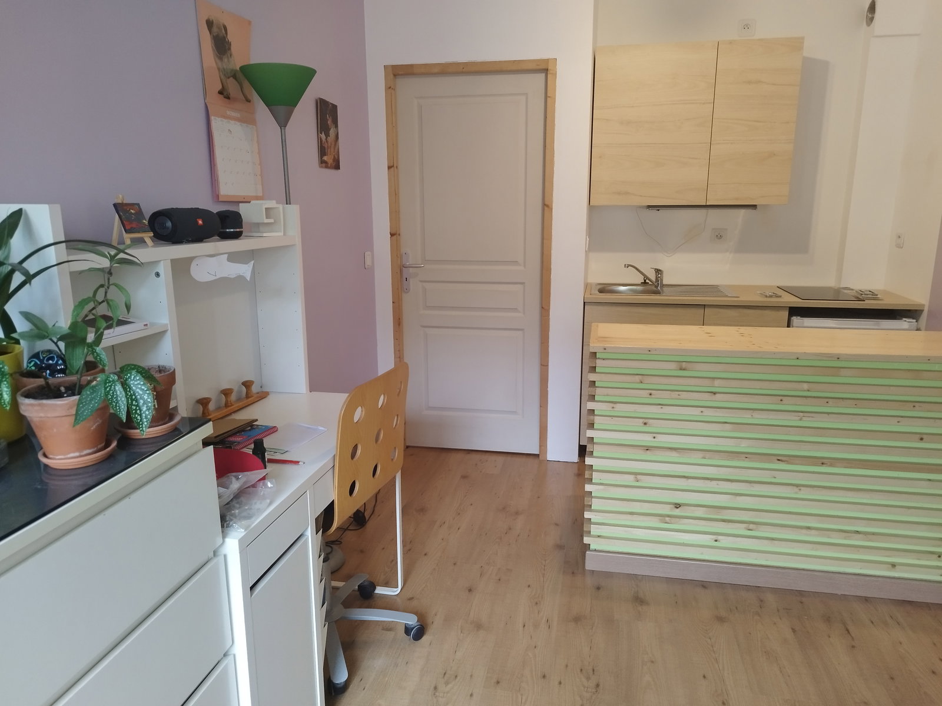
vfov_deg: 56.8
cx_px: 471
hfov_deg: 71.6
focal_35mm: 24
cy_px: 353
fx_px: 653
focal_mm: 5.89
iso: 500
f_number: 1.89
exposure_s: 1/50
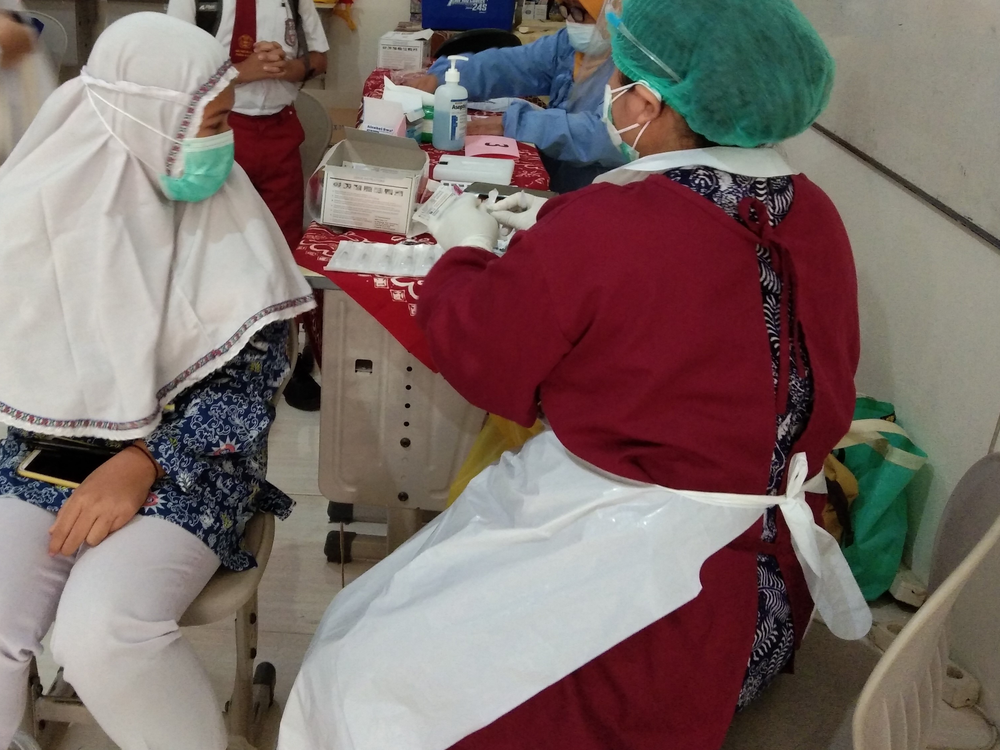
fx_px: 1242
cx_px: 393
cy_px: 232
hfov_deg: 43.6
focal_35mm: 43
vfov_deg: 33.2
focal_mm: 3.69
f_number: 2.2
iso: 400
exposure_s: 1/20
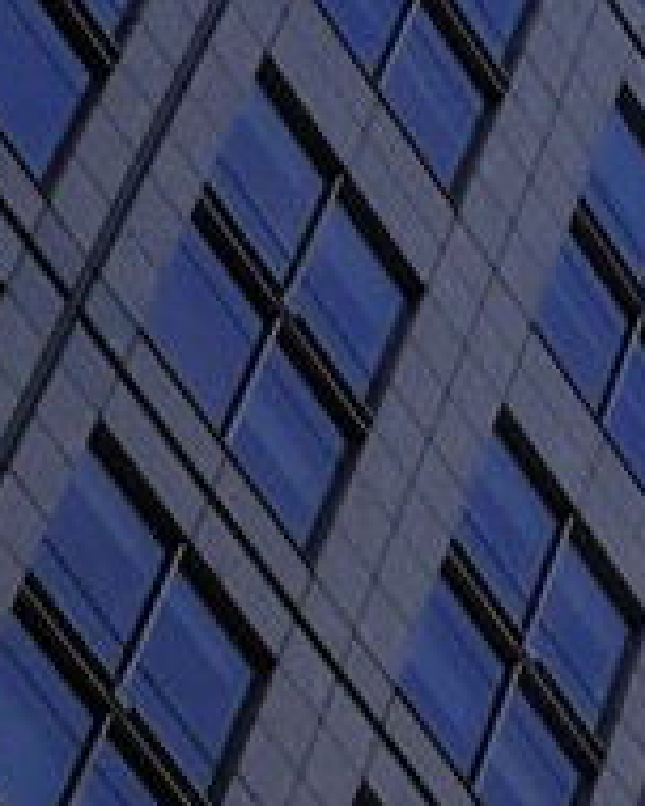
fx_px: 6037
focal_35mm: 253
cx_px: 2134
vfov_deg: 6.8
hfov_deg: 5.6
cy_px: 2507
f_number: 16
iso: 200
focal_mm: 32
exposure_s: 1/160
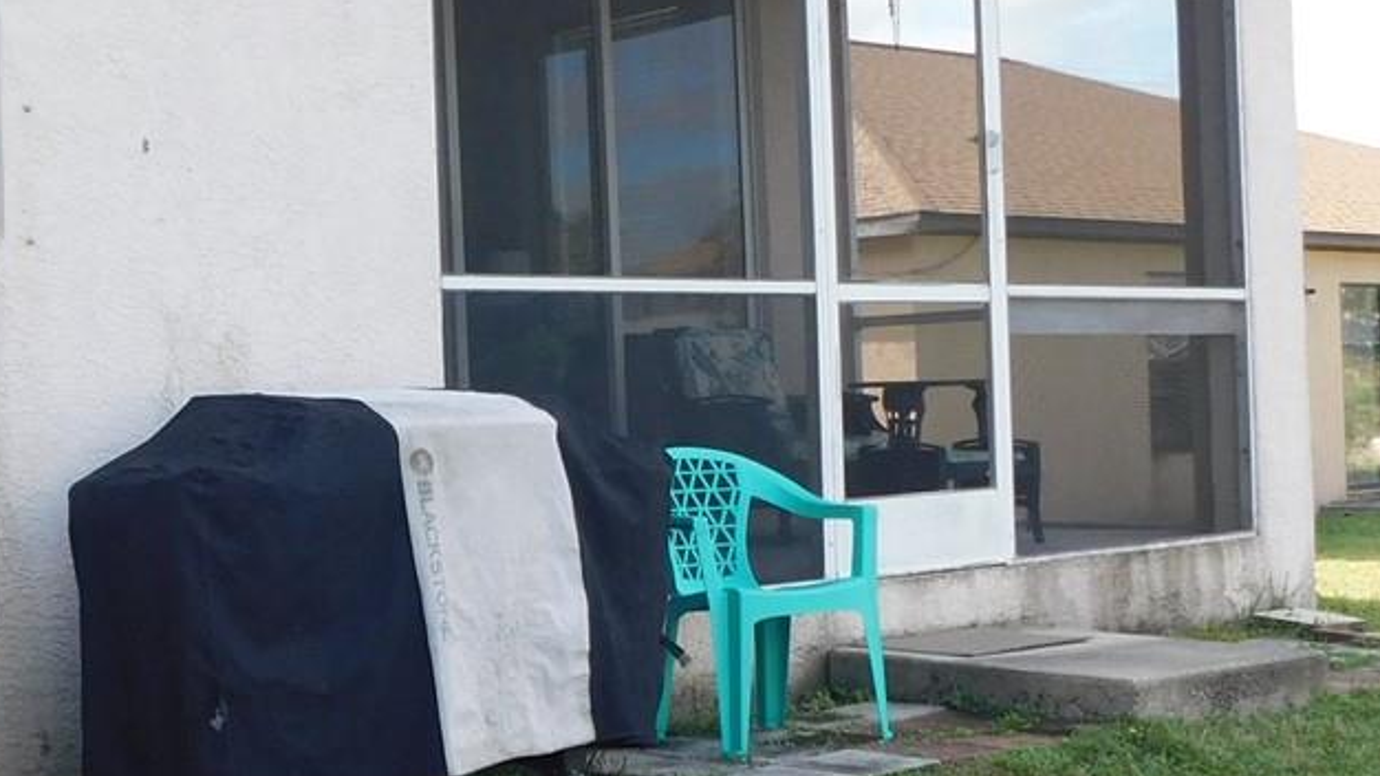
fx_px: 2342
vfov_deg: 18.8
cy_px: 430
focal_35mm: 64
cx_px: 251
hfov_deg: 31.9
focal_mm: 4
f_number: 3
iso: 125
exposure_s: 1/500
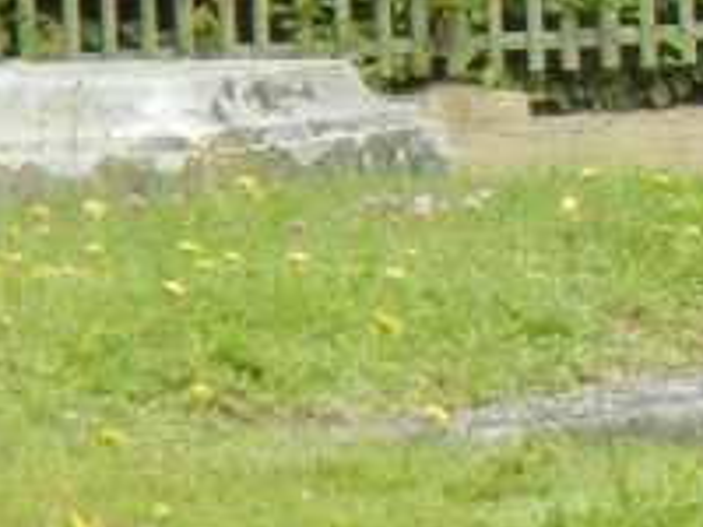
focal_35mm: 1533
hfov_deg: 1.3
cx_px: 1596
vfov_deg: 1.0
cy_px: 53
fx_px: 31133
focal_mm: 54
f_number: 5.6
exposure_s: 1/273
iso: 160
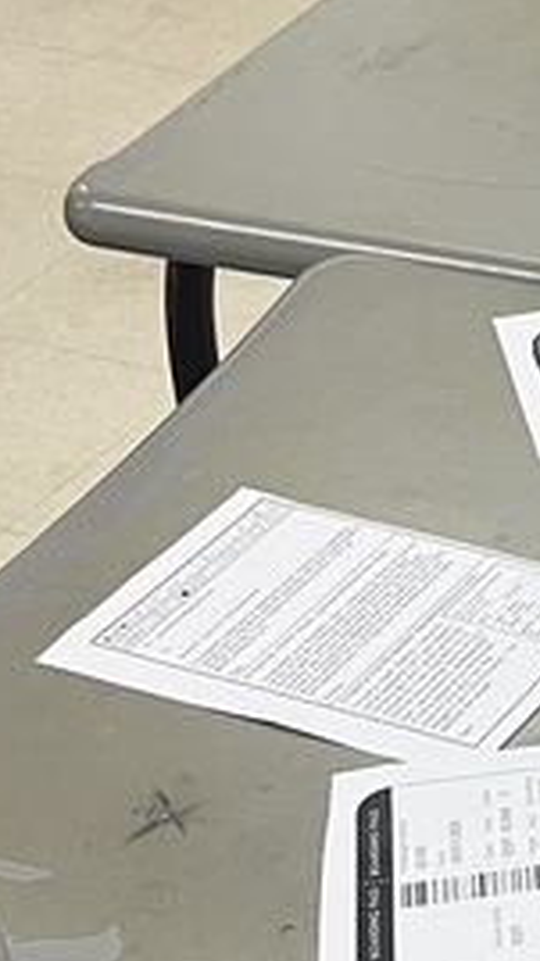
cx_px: 1098
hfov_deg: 10.3
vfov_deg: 19.3
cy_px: 961
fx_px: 2754
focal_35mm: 108
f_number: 1.6
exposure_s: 1/60
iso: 100
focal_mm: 5.1
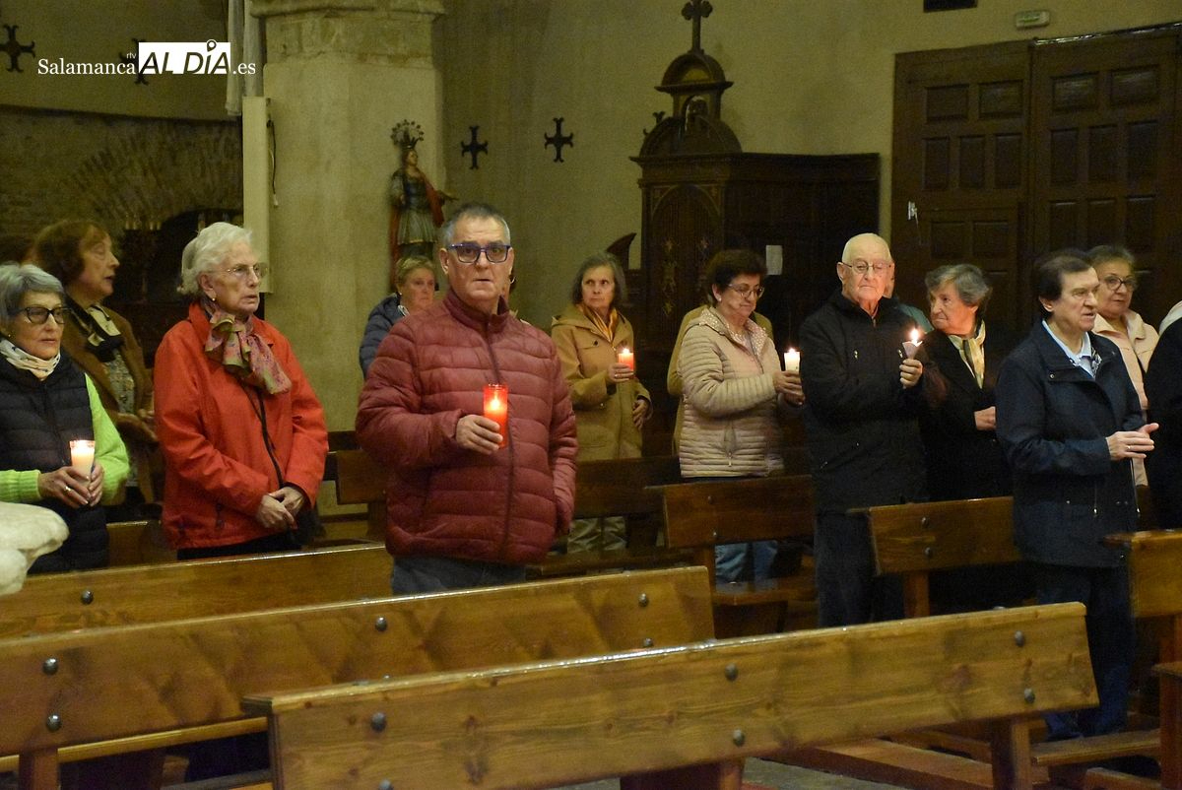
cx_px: 591
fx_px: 2464
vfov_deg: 18.2
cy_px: 395
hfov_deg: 27.0
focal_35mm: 75
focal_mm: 50
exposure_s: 1/50
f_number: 4.8
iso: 12800
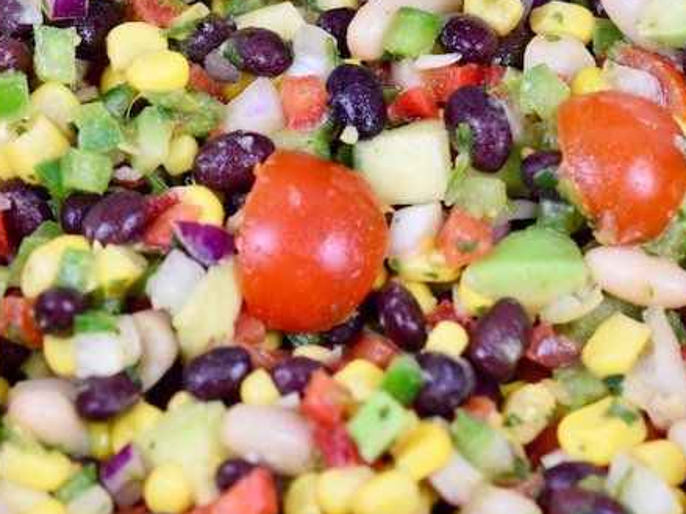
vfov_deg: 4.2
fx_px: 6996
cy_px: 88
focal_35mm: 353
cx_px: 408
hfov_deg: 5.6
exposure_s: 1/80
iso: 400
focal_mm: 105
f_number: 4.5
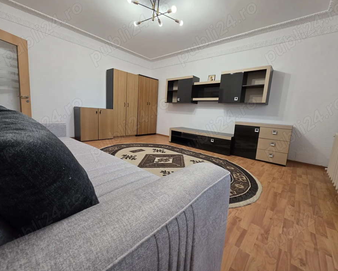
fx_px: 140
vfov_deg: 88.0
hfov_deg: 100.7
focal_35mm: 14
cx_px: 173
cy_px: 135
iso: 200
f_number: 1.9
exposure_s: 1/100
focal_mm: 2.2
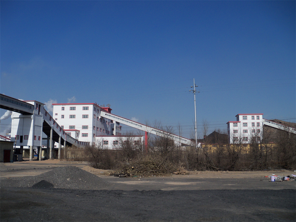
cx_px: 148
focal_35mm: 35
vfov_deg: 40.7
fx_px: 299
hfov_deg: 52.6
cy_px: 111
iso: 80
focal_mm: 6.2
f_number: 6.2
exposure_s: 1/500
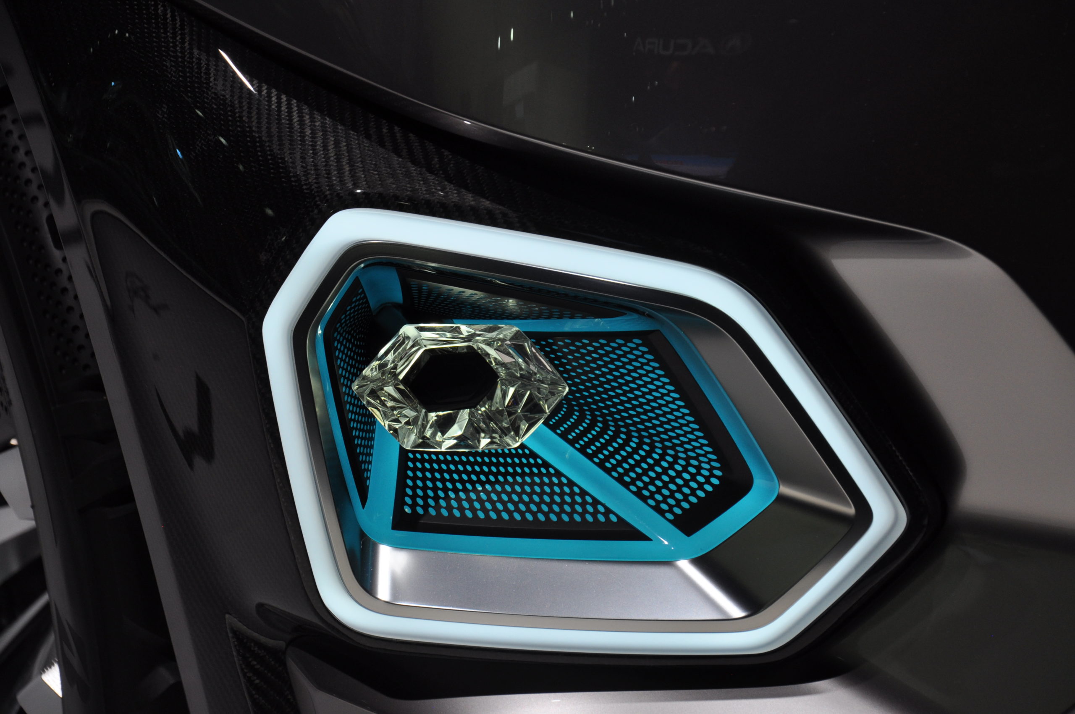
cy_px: 357
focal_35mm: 120
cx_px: 538
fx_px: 3579
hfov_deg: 17.1
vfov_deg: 11.4
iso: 400
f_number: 5.3
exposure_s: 1/500
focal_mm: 80
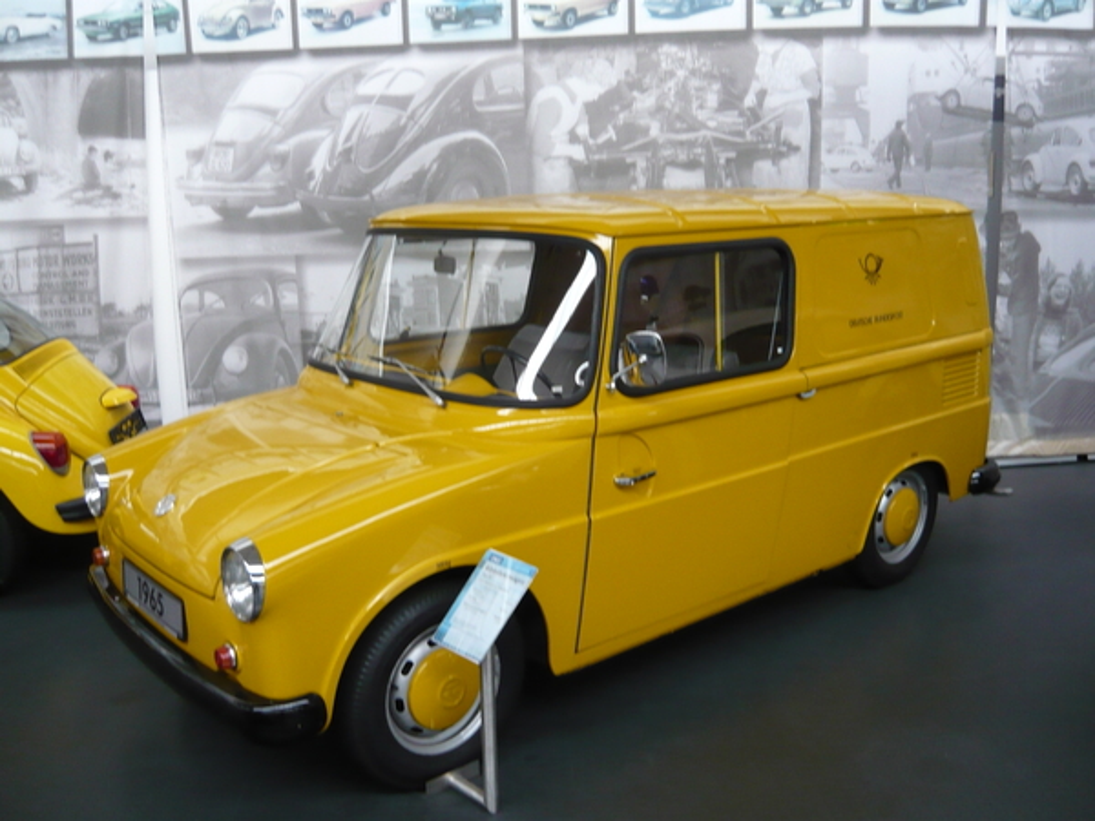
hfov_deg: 55.4
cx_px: 548
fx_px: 1044
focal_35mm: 33
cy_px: 410
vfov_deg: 42.9
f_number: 2.8
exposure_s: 1/30
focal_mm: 5.5
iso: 250
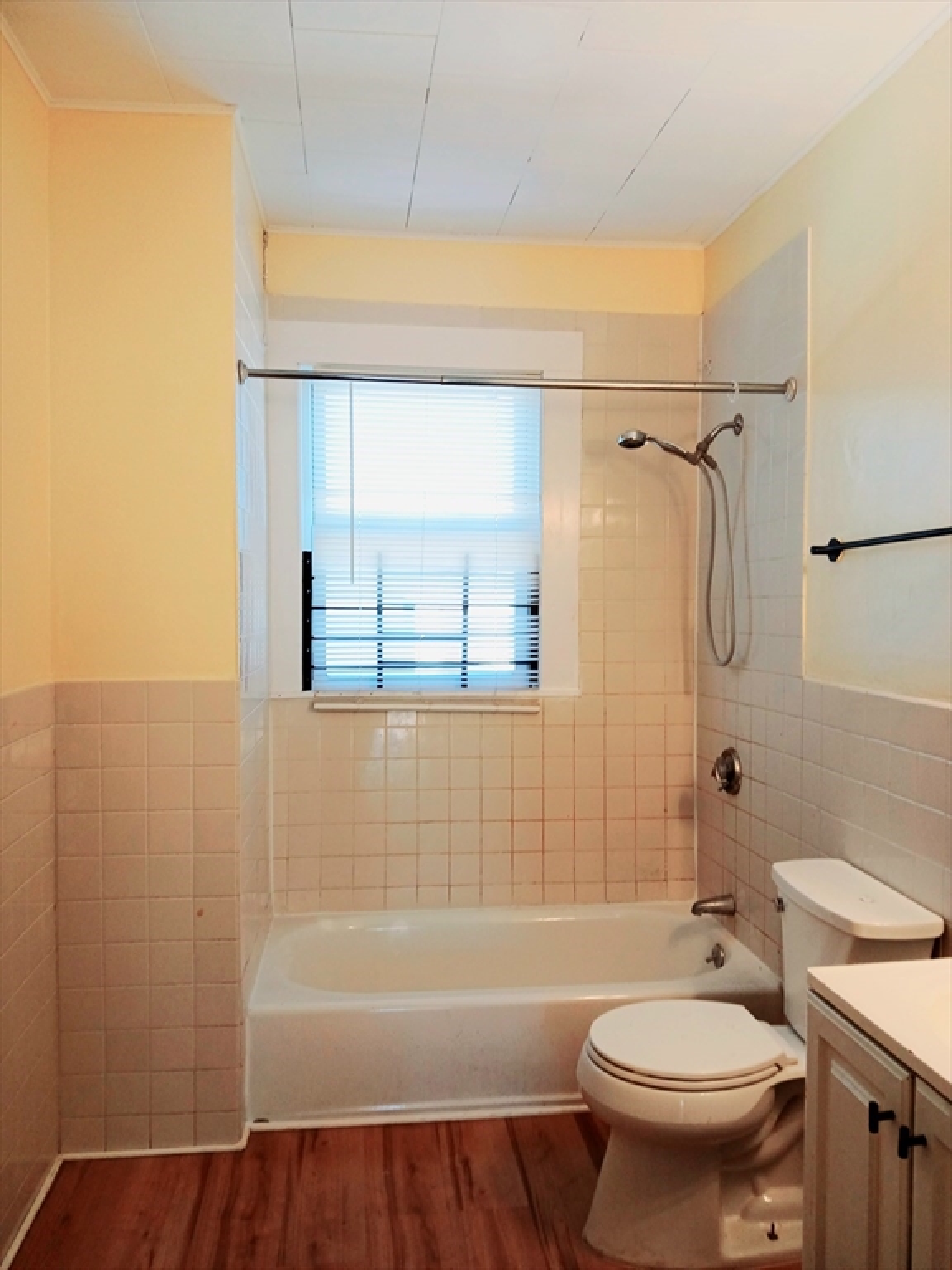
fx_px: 953
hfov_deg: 53.1
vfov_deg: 67.3
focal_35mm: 26
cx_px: 476
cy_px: 635
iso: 50
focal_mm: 3.98
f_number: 1.8
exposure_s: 1/60.2
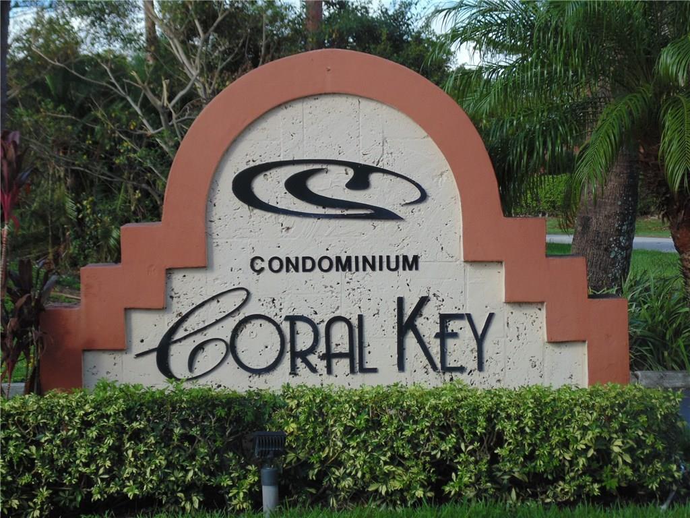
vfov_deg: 15.1
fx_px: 1953
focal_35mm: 98
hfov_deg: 20.0
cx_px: 345
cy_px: 259
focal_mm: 17.5
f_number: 4.6
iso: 80
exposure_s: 1/250
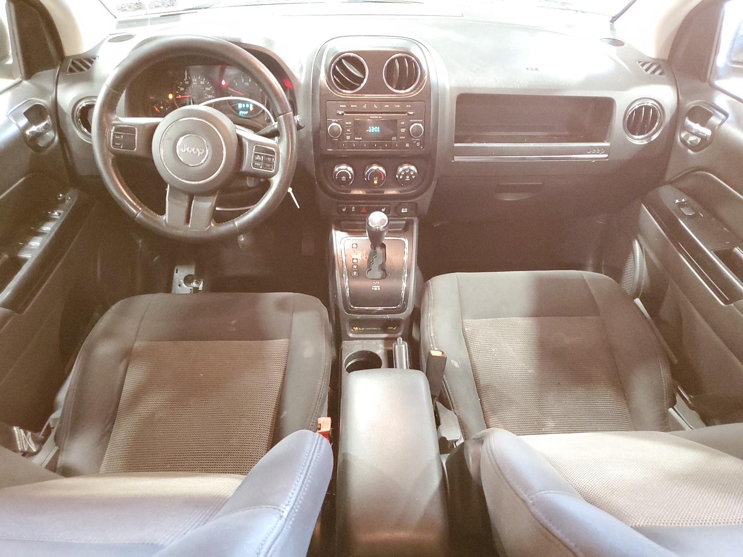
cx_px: 372
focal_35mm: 26
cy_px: 278
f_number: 1.5
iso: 661
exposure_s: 1/15
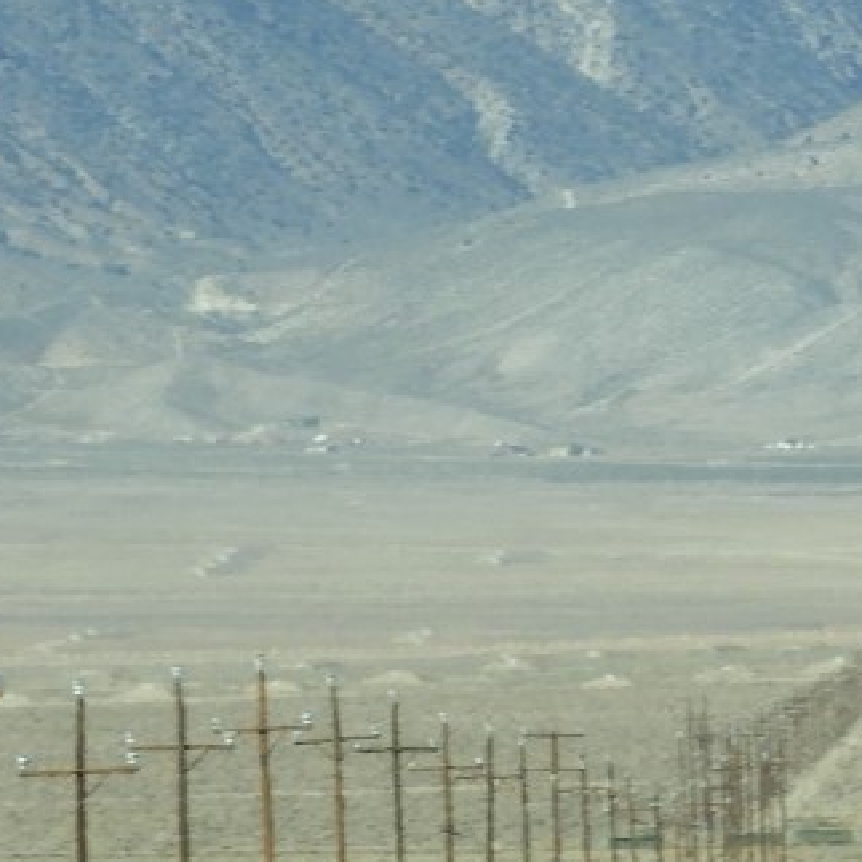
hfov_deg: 2.2
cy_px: 187
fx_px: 22229
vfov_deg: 2.2
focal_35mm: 789
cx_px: 1540
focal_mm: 35.8
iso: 100
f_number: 5.3
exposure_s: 1/500
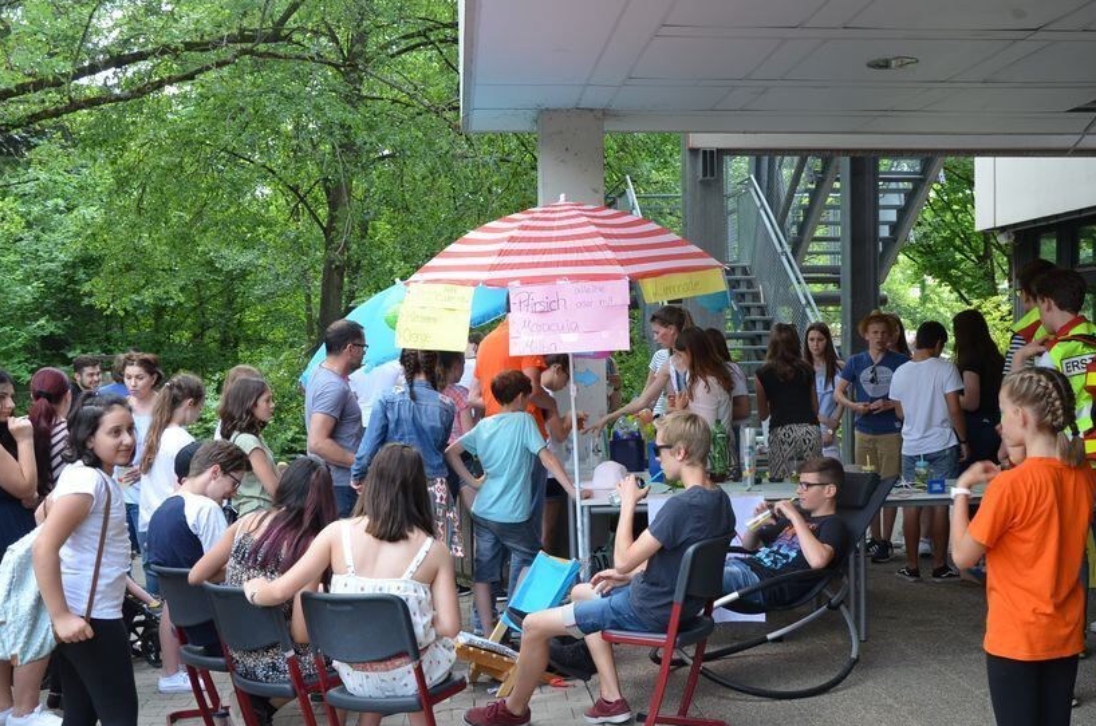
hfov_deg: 44.6
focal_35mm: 44
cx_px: 579
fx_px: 1337
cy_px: 422
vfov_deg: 30.3
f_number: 5.6
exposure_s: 1/125
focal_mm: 24
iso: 320
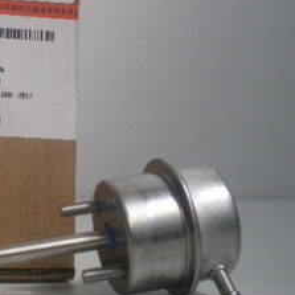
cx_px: -13
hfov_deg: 21.5
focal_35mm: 77
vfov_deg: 22.3
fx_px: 742
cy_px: 89
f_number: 3.1
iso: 64
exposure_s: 1/30
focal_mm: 6.3
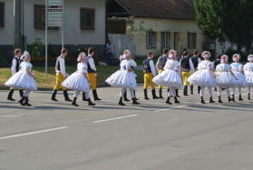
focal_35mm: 116
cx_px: 117
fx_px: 817
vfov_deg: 11.9
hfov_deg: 17.6
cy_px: 75
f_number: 5.6
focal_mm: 30
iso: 100
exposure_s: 1/400
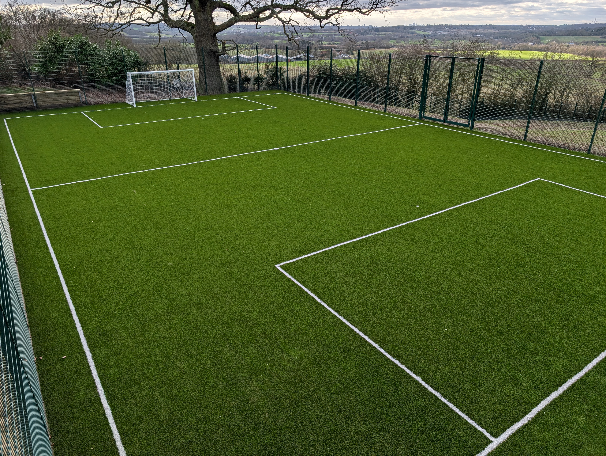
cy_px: 228
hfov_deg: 71.5
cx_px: 303
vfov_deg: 56.9
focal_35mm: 24
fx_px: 421
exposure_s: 1/419
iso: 19
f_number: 1.68
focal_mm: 6.9
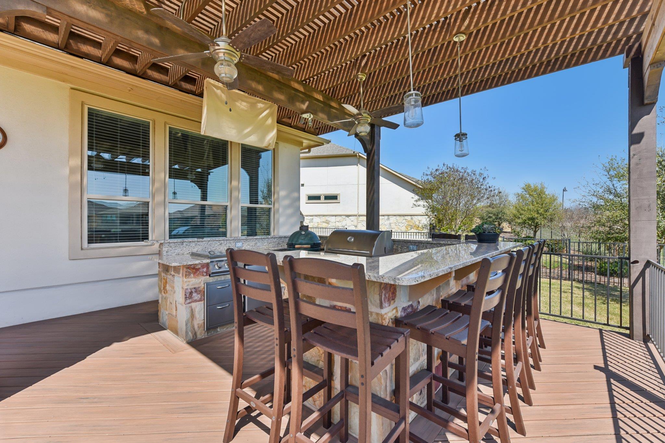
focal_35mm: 15
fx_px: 277
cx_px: 332
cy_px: 222
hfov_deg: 100.4
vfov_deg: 77.3
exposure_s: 1/160
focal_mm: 15
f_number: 8
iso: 100
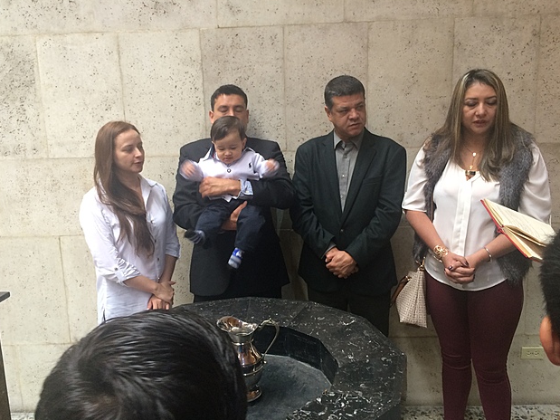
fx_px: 485
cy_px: 207
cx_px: 272
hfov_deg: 60.0
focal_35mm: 30
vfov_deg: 46.8
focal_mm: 4.15
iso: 100
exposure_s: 1/30
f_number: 2.2
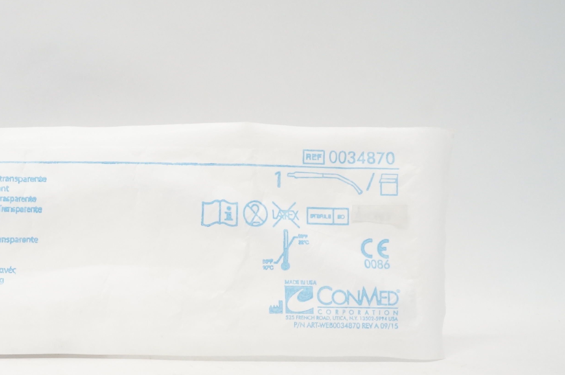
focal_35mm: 54
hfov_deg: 33.9
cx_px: 11
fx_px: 847
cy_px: 278
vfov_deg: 24.7
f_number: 11
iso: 800
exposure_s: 1/20
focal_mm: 18
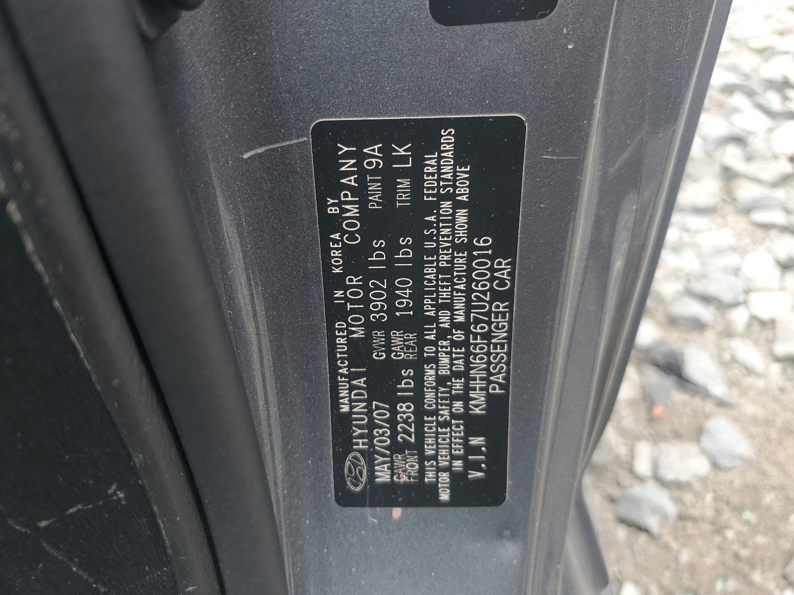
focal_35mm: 26
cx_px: 397
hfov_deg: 67.3
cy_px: 298
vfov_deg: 53.1
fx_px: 596
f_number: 1.5
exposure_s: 1/149
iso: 50
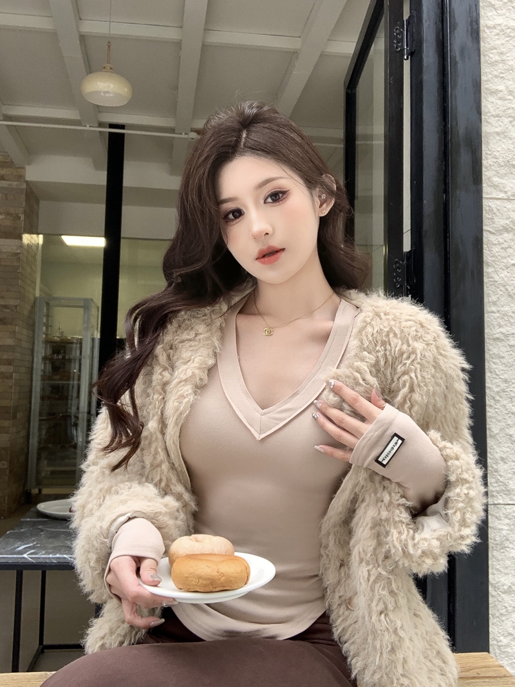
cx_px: 258
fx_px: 635
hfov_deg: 44.2
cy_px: 344
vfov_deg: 56.8
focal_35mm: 32
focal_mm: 2.87
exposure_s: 1/120
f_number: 2.2
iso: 32
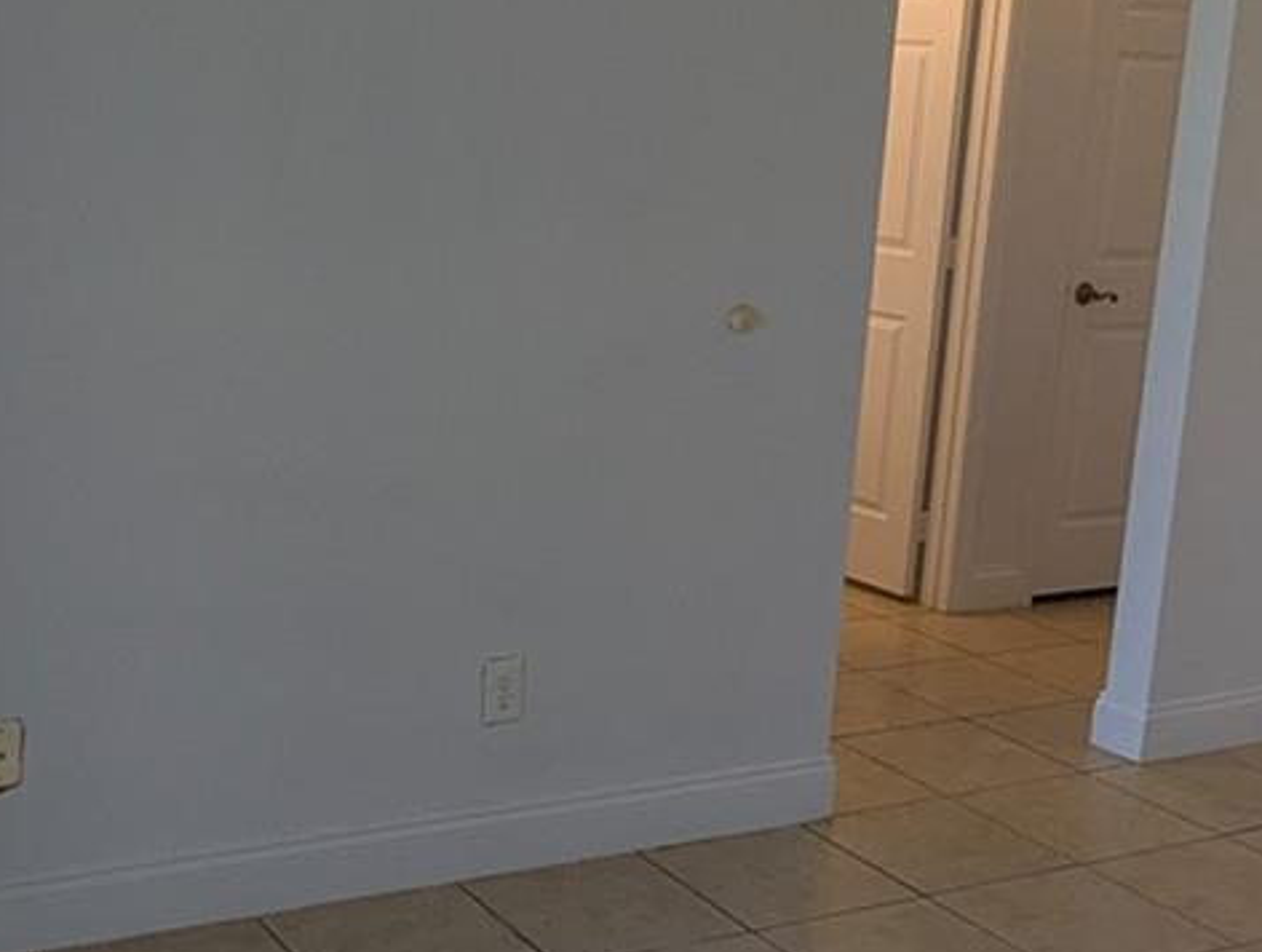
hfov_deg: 35.3
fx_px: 1973
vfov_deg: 27.1
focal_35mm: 54
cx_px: 489
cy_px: 479
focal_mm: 2.35
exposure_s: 1/120
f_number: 2.2
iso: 145
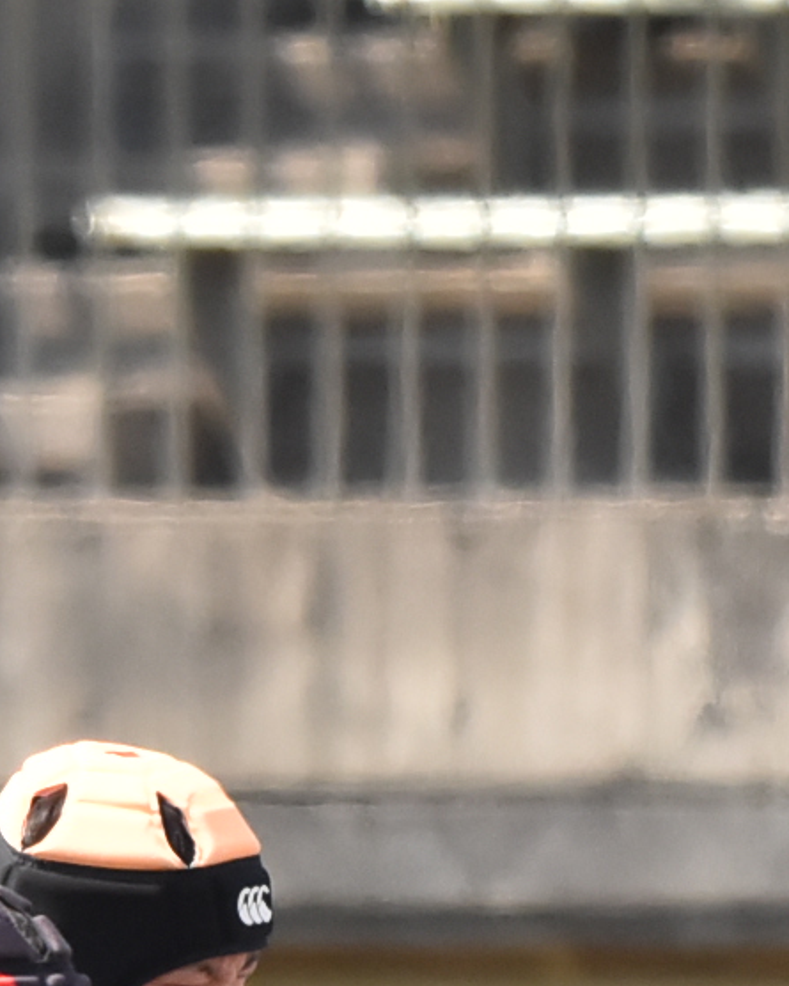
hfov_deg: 0.7
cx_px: 1147
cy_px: 1573
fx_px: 64199
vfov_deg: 0.9
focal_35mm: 2200
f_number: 6
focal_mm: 290
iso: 1100
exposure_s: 1/2500
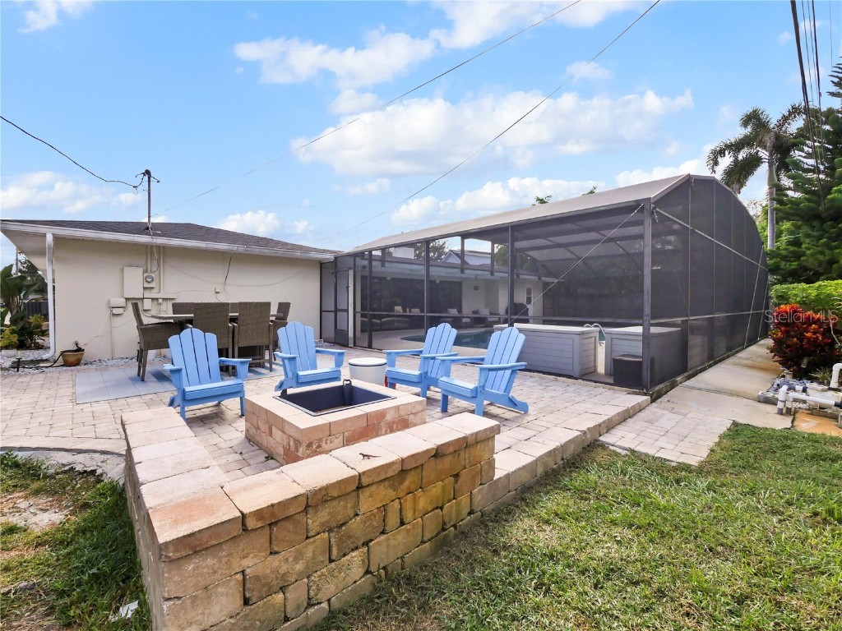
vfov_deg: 85.7
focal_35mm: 14
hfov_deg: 102.1
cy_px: 316
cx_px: 421
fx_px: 341
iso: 200
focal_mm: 7
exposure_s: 1/400
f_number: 7.1
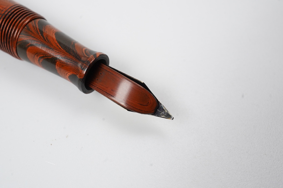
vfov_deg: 29.9
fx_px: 354
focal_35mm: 45
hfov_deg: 43.6
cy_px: 94
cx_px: 142
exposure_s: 1/100
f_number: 22
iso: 640
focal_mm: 30
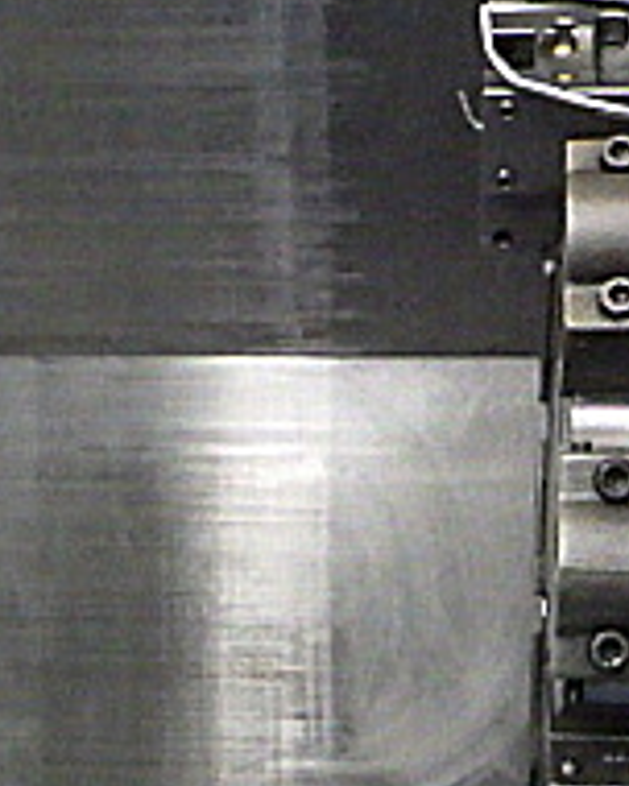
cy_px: 894
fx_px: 2141
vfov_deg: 19.8
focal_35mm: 92
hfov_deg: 16.7
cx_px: 294
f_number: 3.5
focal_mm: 5
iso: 1250
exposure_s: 1/45
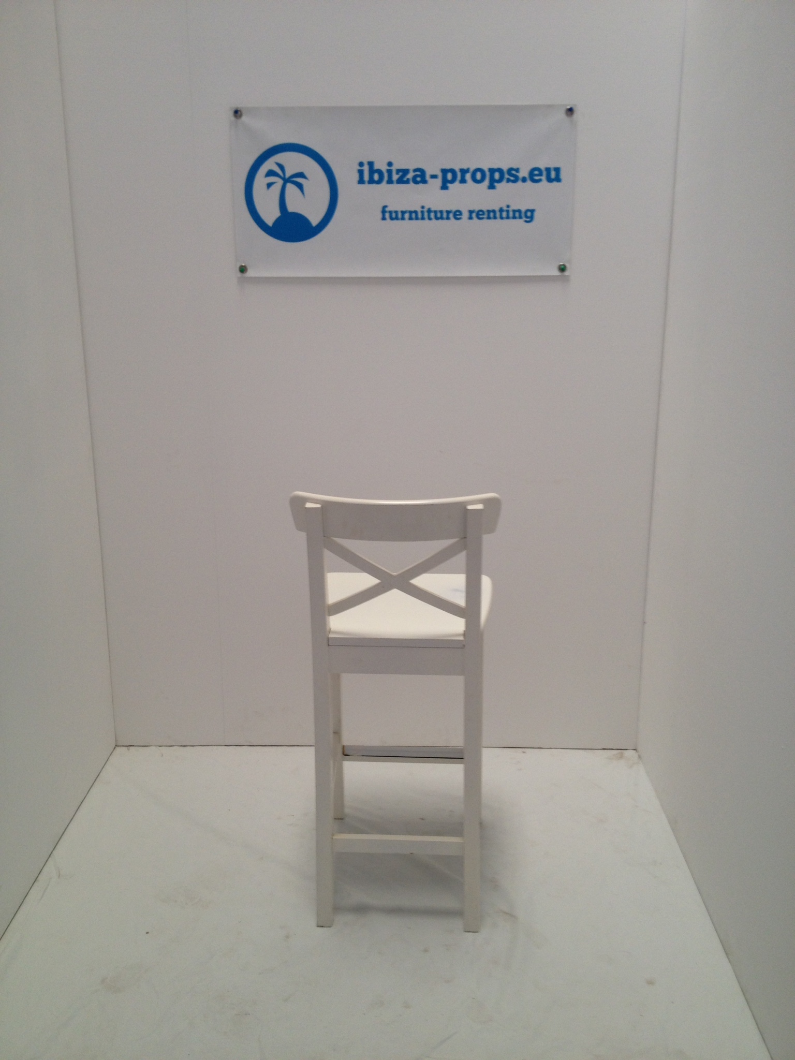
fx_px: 1072
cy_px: 530
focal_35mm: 35
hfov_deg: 40.7
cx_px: 398
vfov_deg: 52.6
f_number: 2.4
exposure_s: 1/24
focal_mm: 4.28
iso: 50
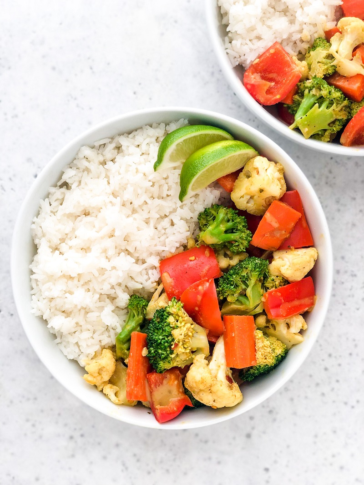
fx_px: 729
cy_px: 242
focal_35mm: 52
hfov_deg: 28.0
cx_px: 182
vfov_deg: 36.8
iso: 20
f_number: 2.4
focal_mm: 6
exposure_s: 1/60
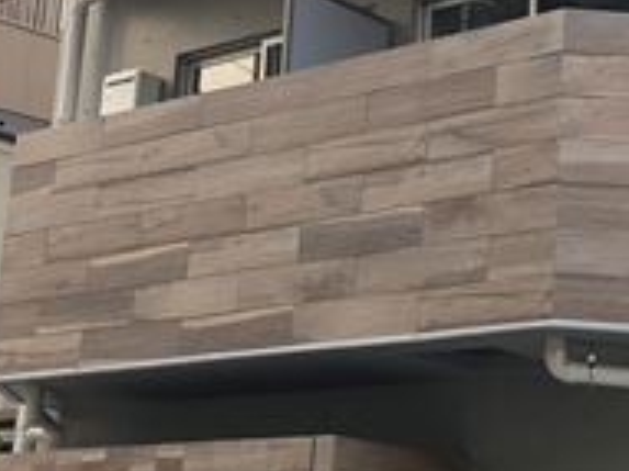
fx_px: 1707
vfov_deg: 15.7
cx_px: 478
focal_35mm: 94
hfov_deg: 20.7
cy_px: 175
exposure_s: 1/236
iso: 20
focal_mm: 3.99
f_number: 1.8
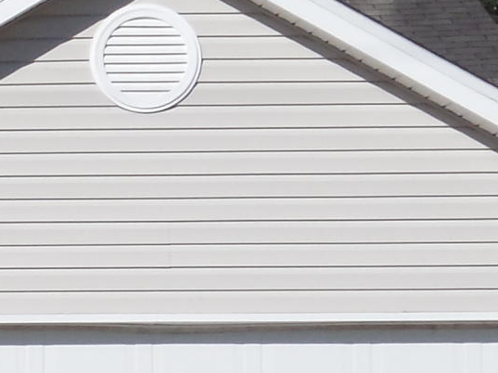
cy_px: 337
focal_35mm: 246
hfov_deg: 7.5
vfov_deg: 6.0
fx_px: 3537
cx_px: -684
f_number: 4.5
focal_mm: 7.8
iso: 125
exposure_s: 1/1250
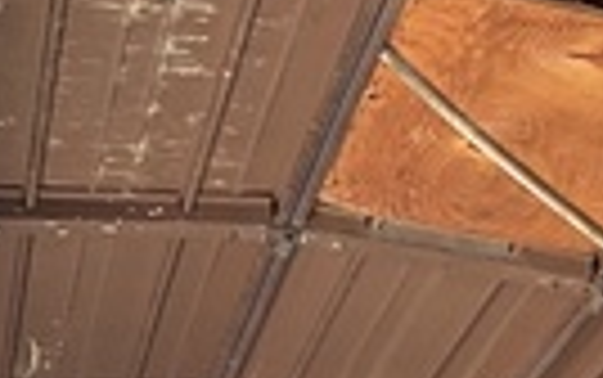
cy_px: 1008
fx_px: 2418
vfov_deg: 8.0
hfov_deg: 13.3
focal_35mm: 147
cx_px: 945
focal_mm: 3
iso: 40
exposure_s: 1/60
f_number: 1.8
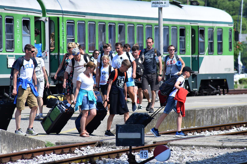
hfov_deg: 6.3
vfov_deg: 4.2
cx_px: 118
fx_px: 2243
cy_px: 76
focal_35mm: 327
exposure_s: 1/400
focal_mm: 300
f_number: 10
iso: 400
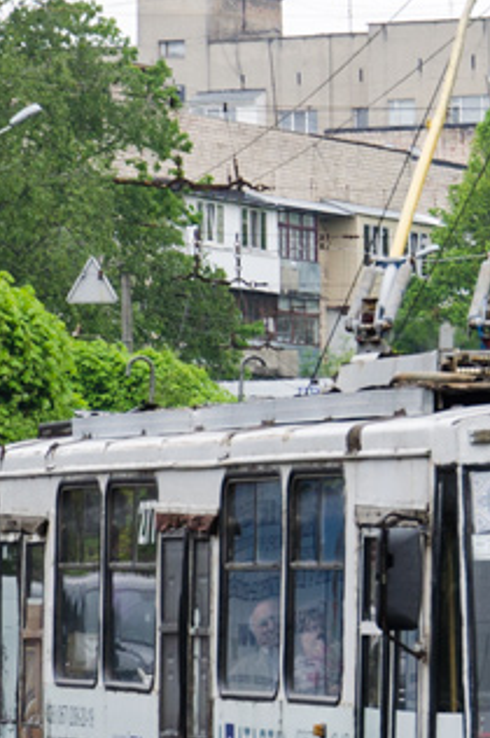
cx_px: 495
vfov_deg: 5.6
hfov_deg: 3.7
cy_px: 436
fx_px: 7488
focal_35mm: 366
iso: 200
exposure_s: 1/250
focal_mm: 70
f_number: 5.3
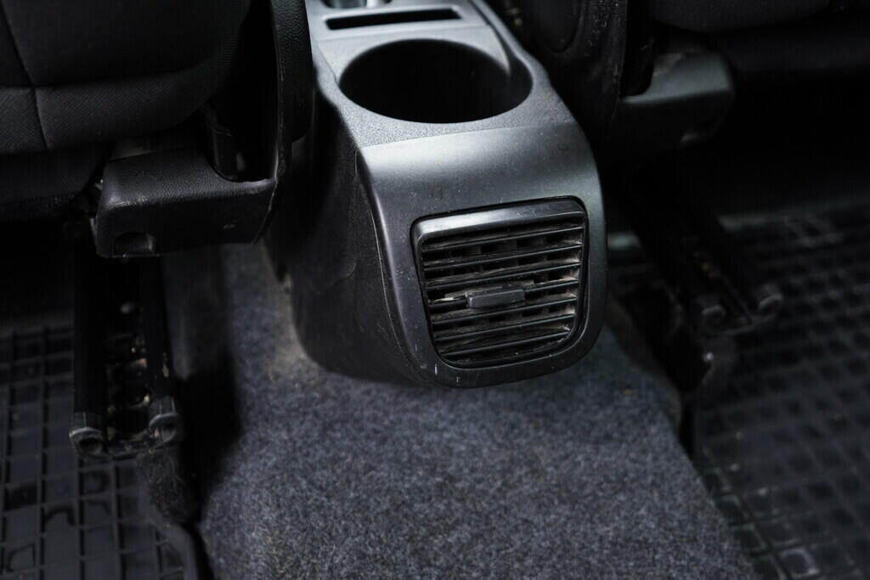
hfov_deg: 53.1
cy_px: 290
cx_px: 435
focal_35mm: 36
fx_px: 870
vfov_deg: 36.9
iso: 800
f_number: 2.8
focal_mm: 24
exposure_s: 1/40
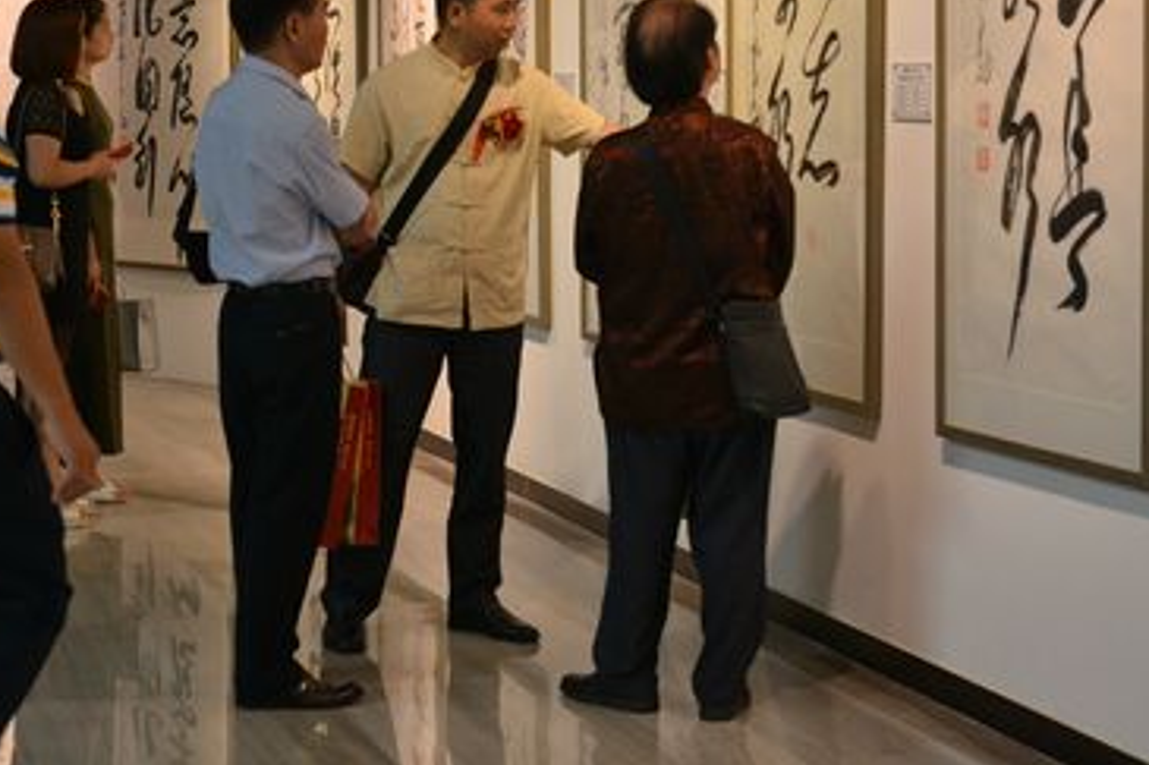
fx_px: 2520
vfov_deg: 17.2
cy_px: 242
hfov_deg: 25.6
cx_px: 390
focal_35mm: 79
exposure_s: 1/100
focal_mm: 48
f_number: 5.6
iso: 800
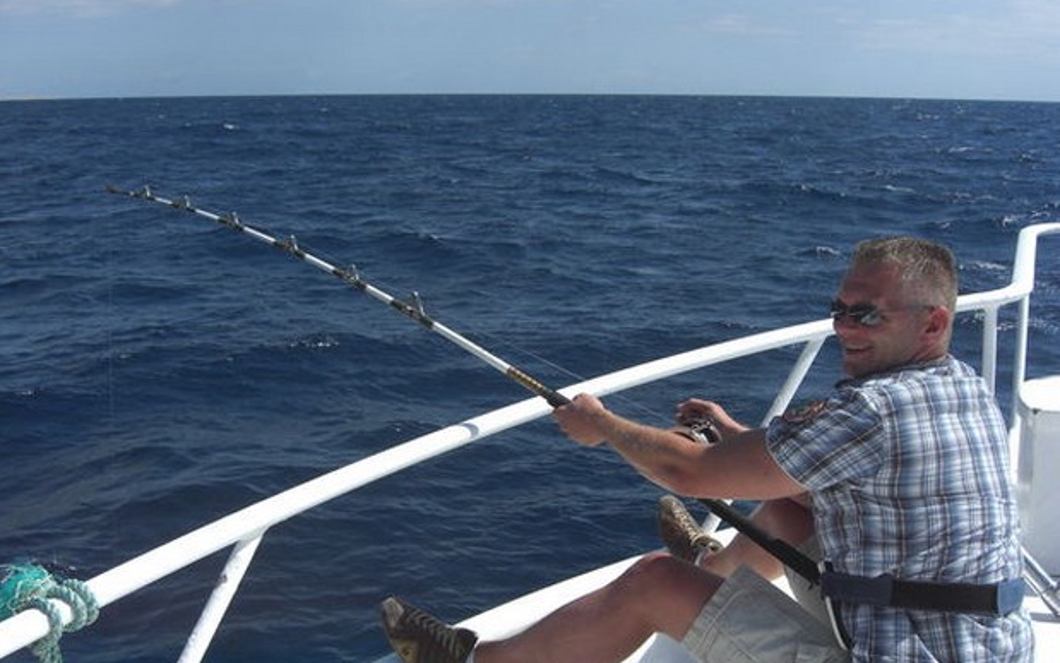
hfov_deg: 48.2
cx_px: 536
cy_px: 392
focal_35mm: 41
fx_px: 1185
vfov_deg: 31.2
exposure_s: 1/250
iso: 80
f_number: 8
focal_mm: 7.9
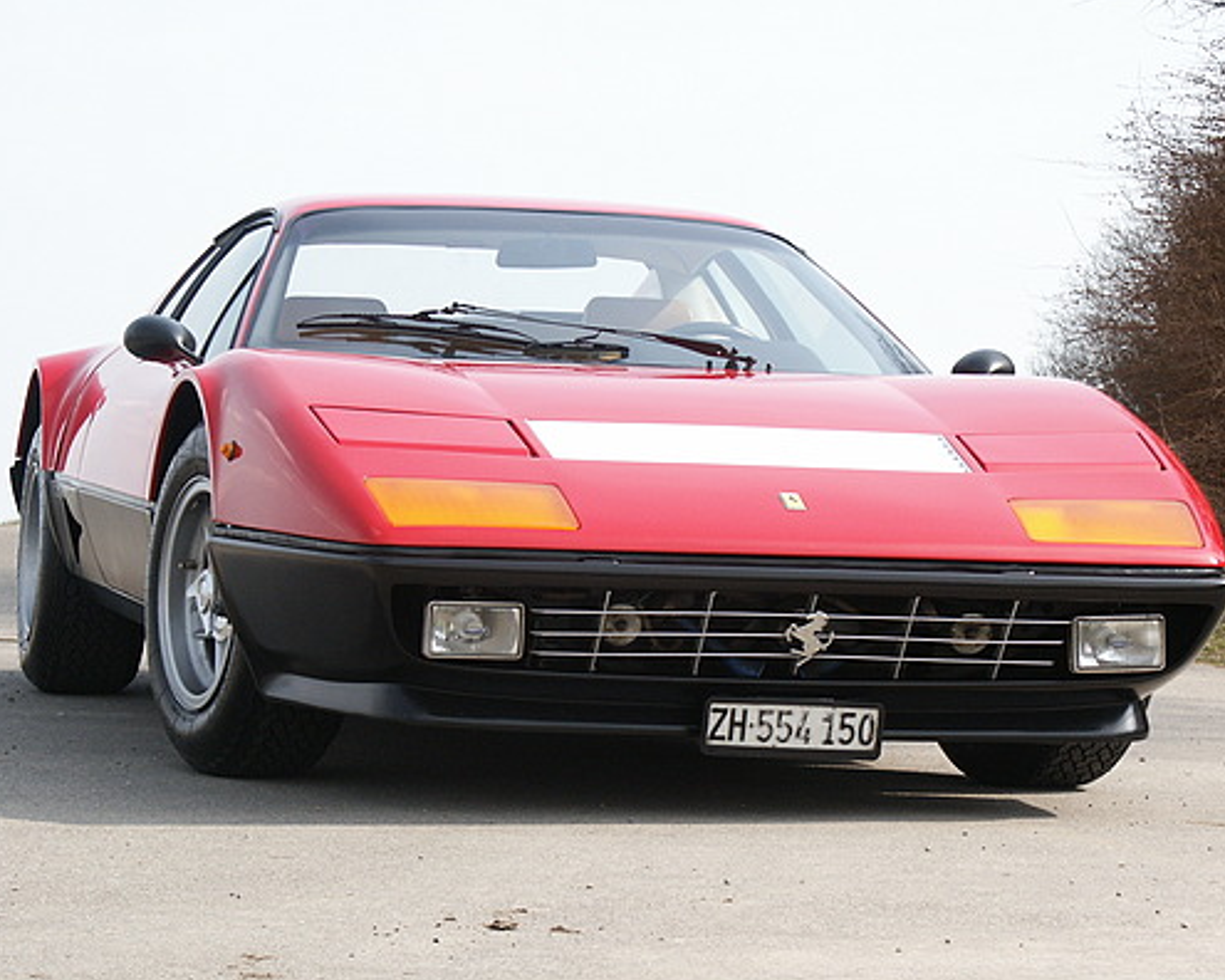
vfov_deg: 12.4
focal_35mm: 124
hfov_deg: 15.5
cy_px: 488
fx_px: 4496
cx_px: 588
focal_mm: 29.13
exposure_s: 1/500
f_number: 5.6
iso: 100
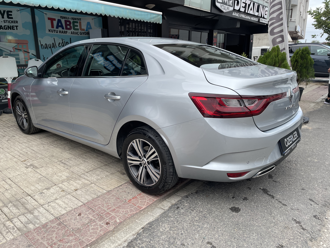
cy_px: 124
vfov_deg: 53.1
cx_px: 165
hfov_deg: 67.3
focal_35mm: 26
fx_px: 248
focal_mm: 4.2
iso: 32
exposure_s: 1/1208
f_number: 1.6
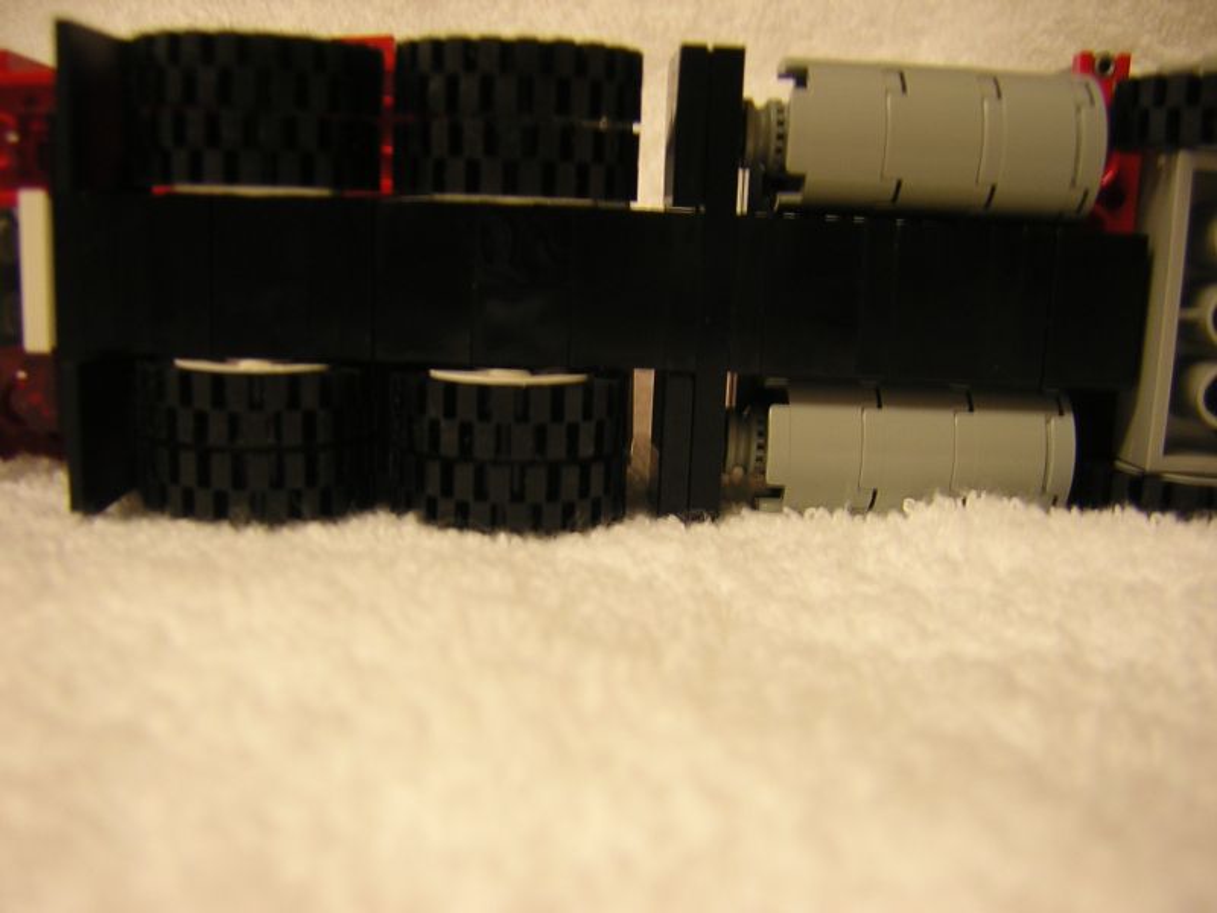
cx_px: 608
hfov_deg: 51.4
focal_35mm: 36
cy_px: 456
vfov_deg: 39.7
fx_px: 1266
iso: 100
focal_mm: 4.7
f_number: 2.6
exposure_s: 1/4.4
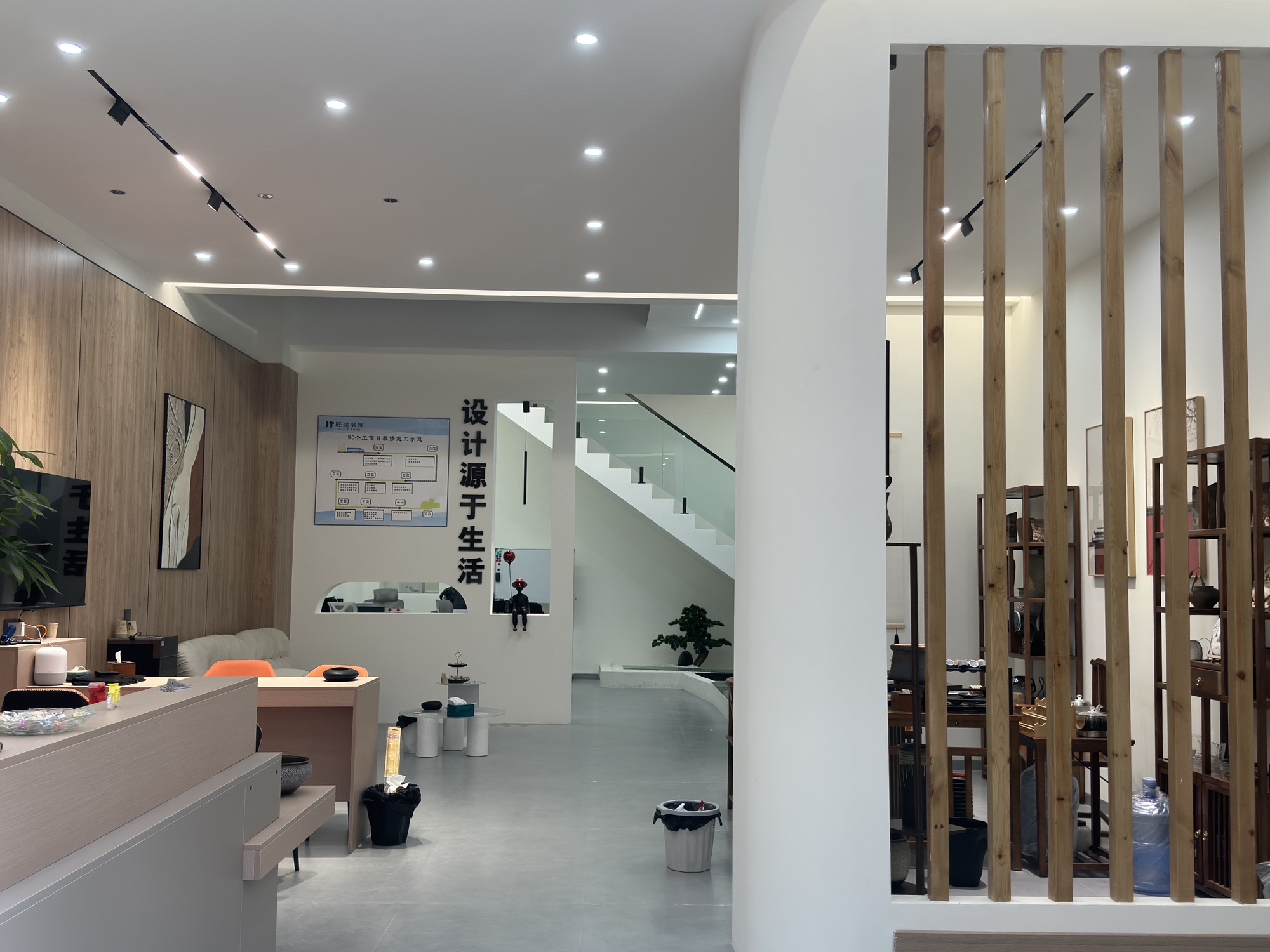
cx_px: 635
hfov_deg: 54.0
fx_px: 1247
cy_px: 476
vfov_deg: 41.8
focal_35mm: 34
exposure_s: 1/118
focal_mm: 6.86
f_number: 1.78
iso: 100
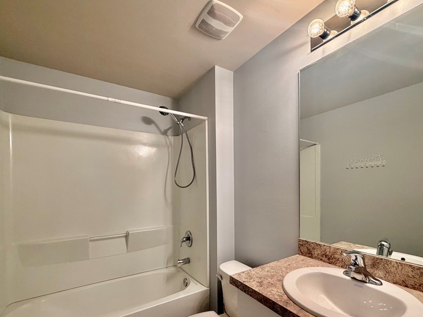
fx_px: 208
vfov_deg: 74.0
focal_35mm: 17
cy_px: 189
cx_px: 221
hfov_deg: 91.0
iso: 250
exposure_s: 1/120
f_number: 2.2
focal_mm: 2.22
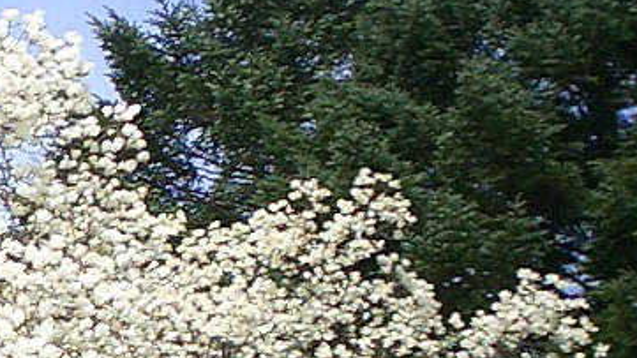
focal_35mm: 143
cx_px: -335
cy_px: 642
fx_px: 2415
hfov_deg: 14.0
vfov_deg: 8.2
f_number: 3.5
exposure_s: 1/800
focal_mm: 5.6
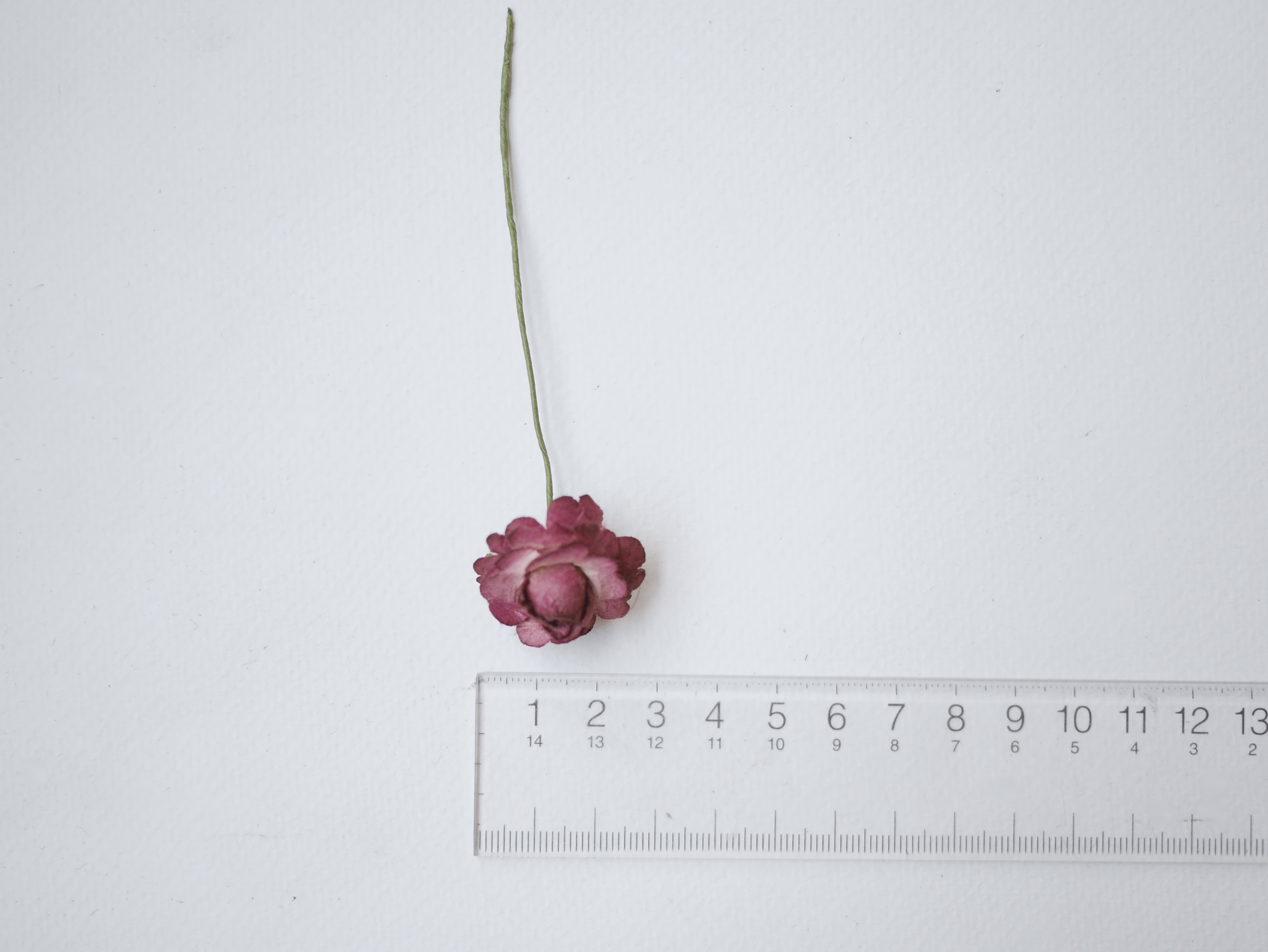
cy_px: 515
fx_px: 1759
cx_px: 587
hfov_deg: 39.6
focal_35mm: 48
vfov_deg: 30.3
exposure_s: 1/60
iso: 200
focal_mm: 20
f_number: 1.7
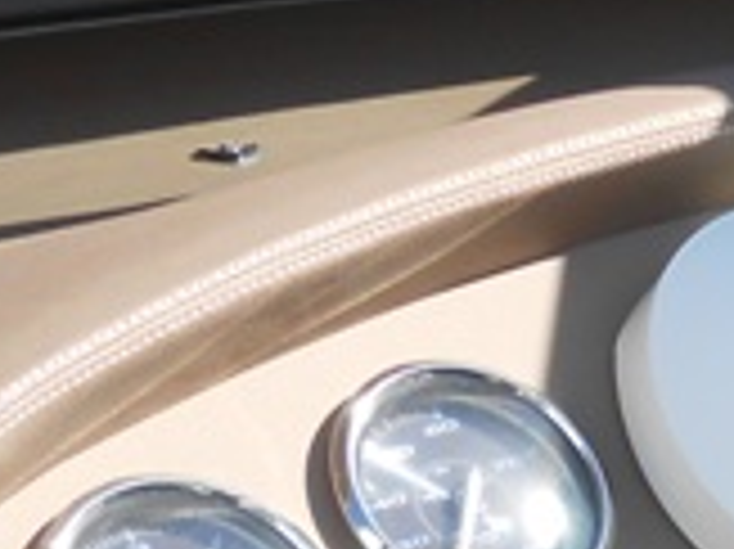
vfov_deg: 10.2
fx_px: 2712
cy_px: 1282
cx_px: 1297
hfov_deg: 13.8
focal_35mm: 128
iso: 80
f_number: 3.5
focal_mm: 4.6
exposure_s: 1/400
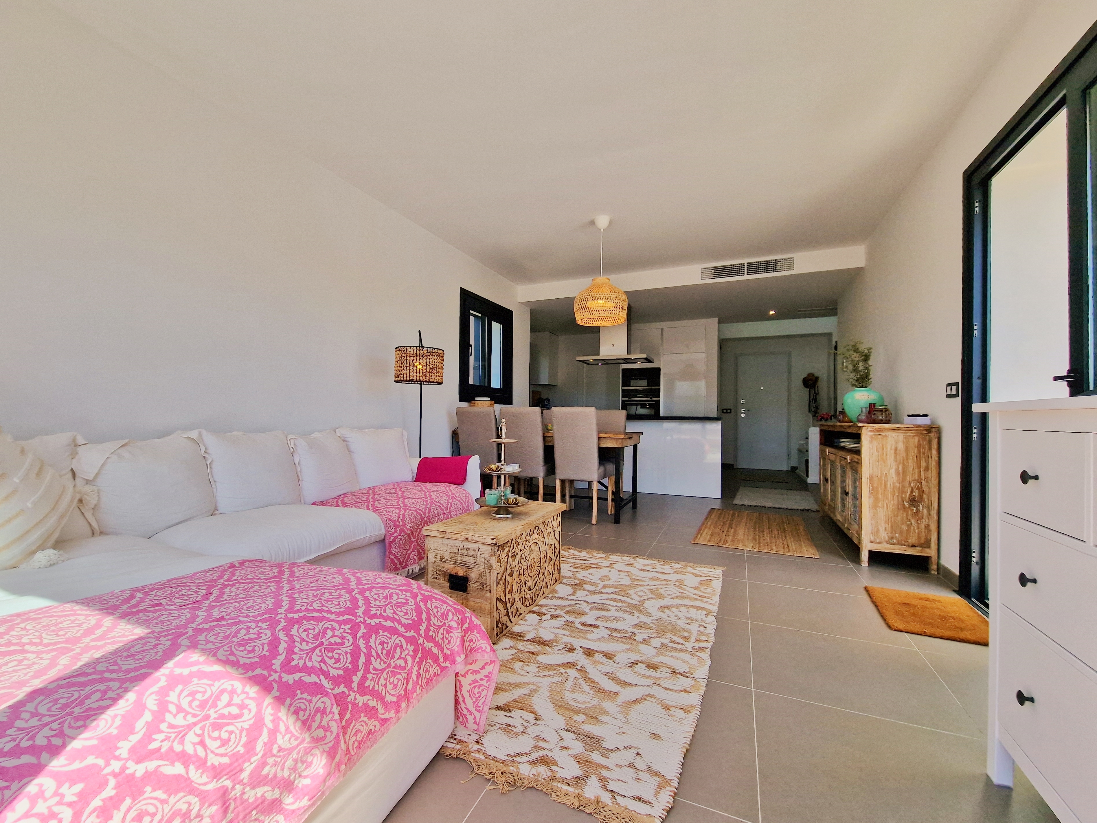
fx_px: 412
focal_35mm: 13
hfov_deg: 106.2
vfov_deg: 89.9
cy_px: 412
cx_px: 548
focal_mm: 2.2
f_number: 2.2
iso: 50
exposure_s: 1/1060
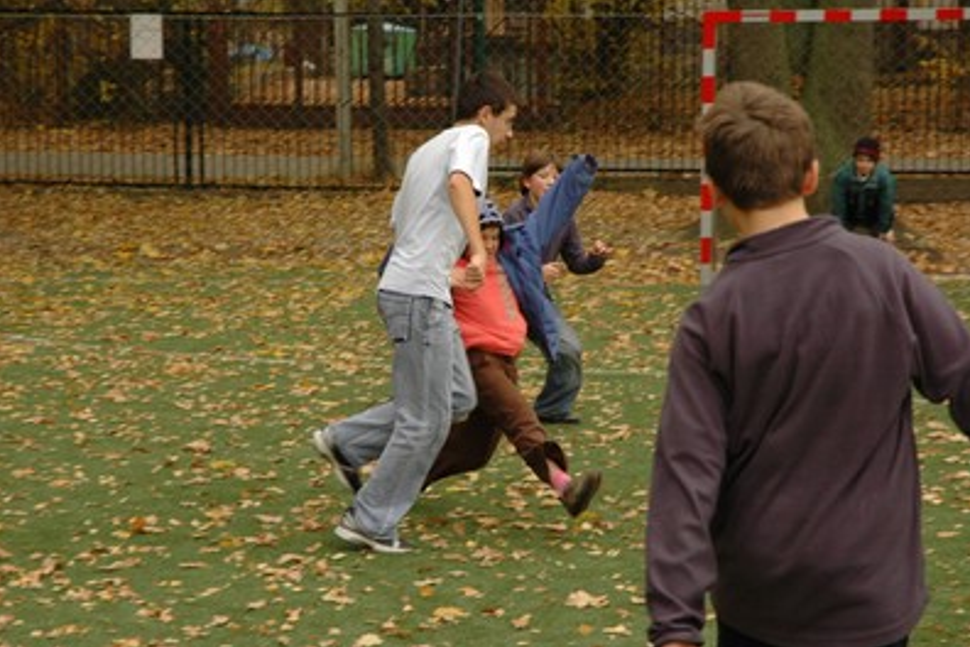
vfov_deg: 13.9
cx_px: 485
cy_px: 324
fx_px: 2654
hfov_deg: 20.7
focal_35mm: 99
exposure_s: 1/180
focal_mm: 65
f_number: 8
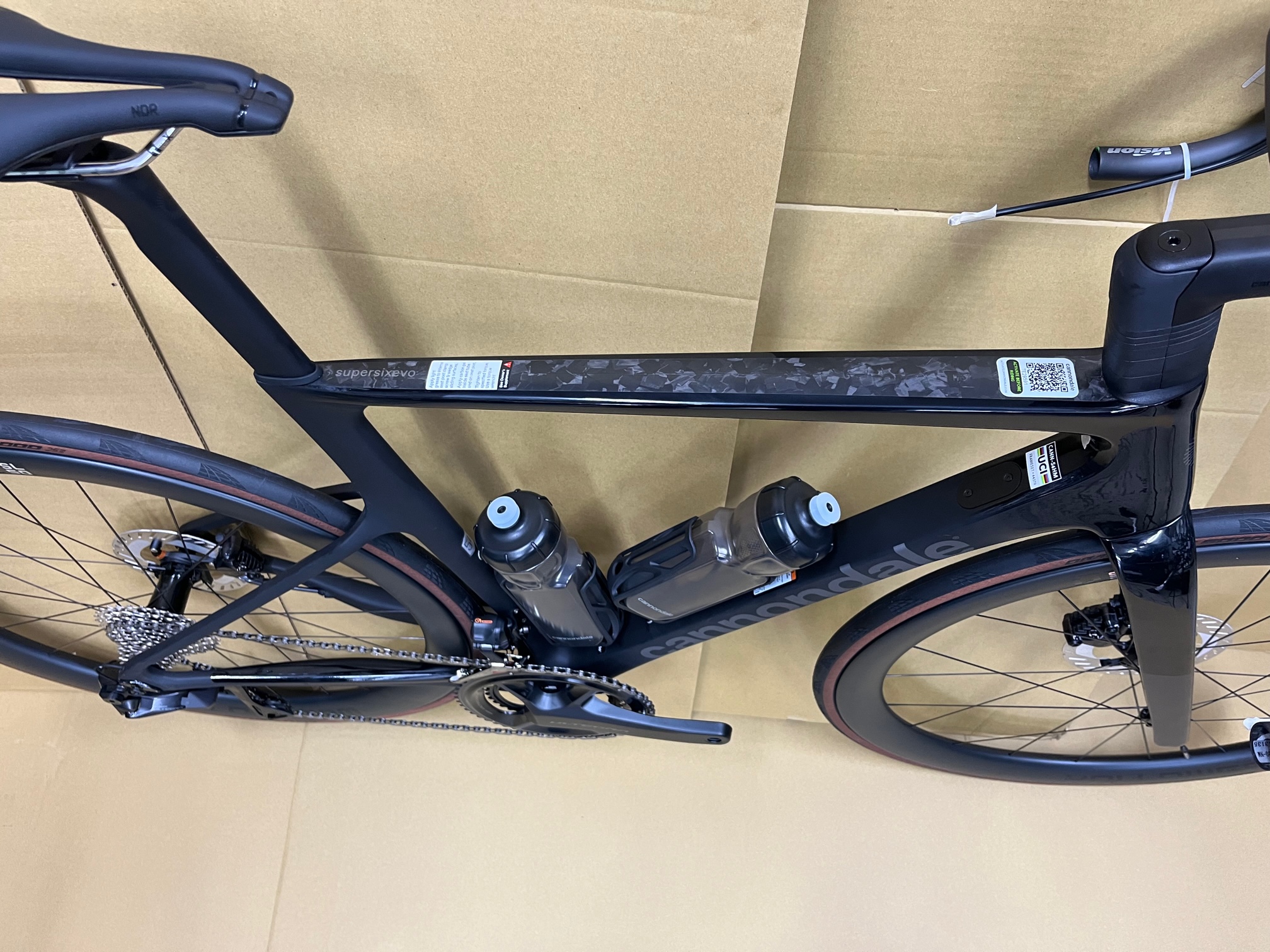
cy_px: 476
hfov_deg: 67.3
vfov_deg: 53.1
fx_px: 954
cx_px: 635
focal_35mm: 26
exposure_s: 1/50
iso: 250
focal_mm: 5.1
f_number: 1.6
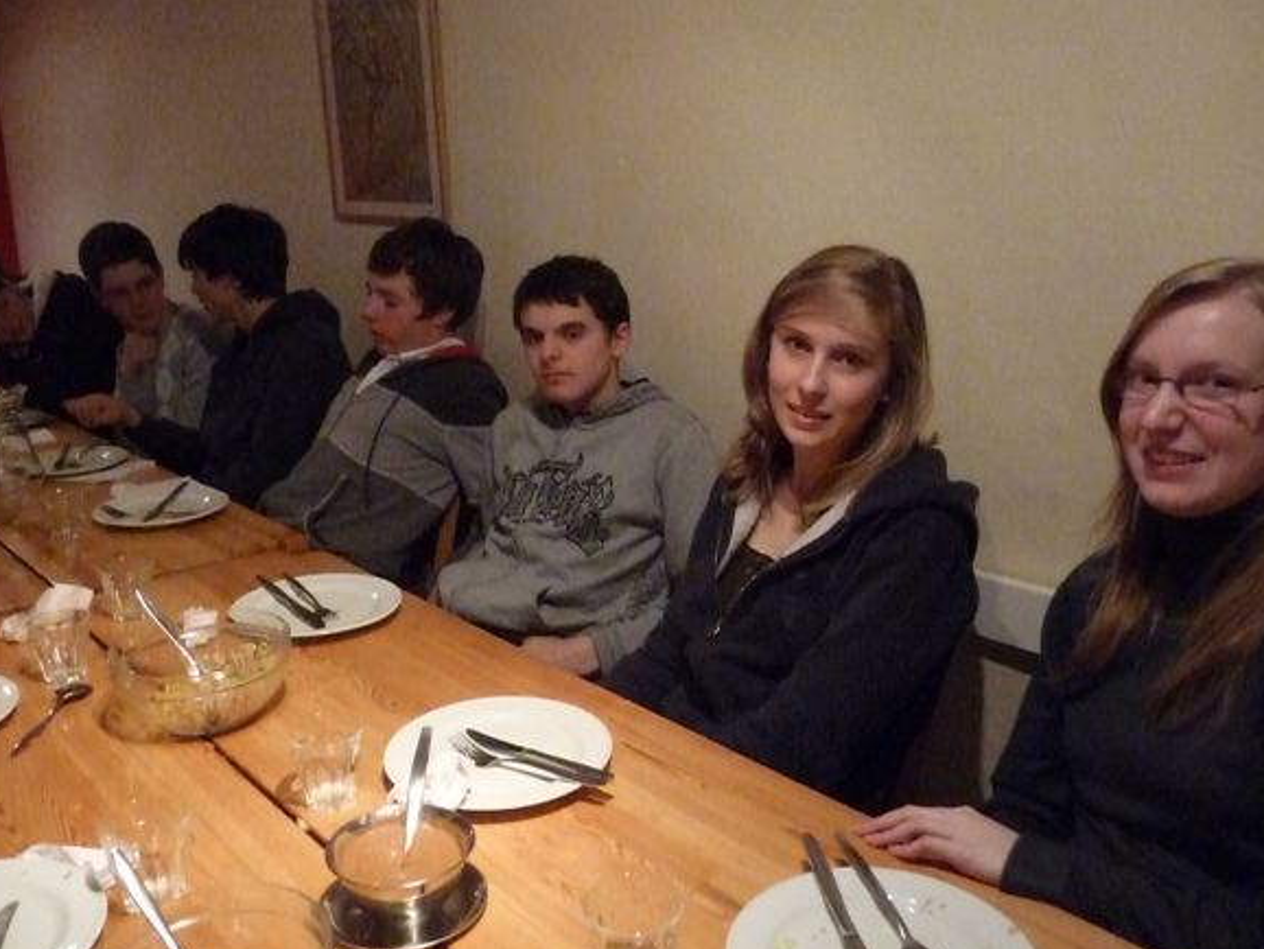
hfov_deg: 58.3
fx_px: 1132
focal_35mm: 31
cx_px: 634
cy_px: 453
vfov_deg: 45.5
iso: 2000
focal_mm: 4.7
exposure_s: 1/30
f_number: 3.3
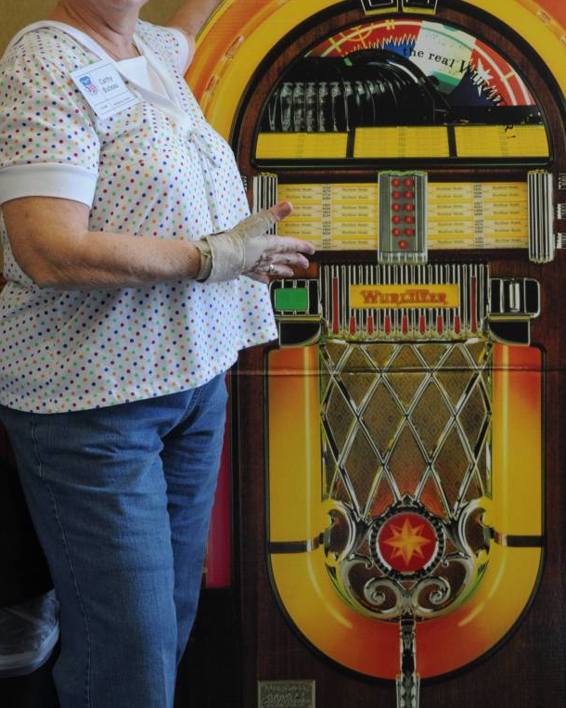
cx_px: 306
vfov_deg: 26.7
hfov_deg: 21.5
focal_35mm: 71
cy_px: 265
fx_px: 1487
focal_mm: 32
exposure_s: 1/50
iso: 400
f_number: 3.8
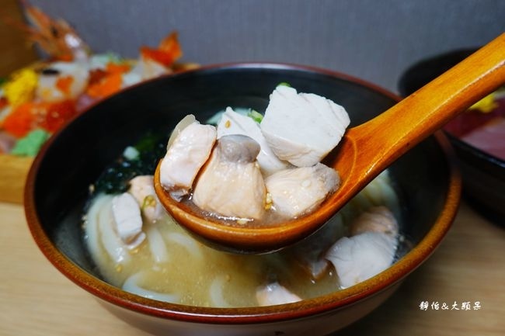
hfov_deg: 73.8
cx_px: 252
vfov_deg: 53.1
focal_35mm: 24
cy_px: 168
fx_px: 337
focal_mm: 9
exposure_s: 1/60
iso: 125
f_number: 2.8
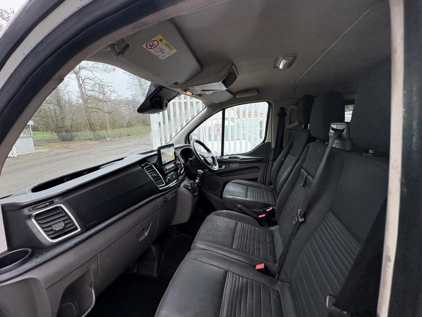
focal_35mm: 14
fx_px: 171
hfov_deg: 102.1
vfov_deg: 85.7
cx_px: 211
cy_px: 158
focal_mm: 2.22
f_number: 2.2
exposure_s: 1/133
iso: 64
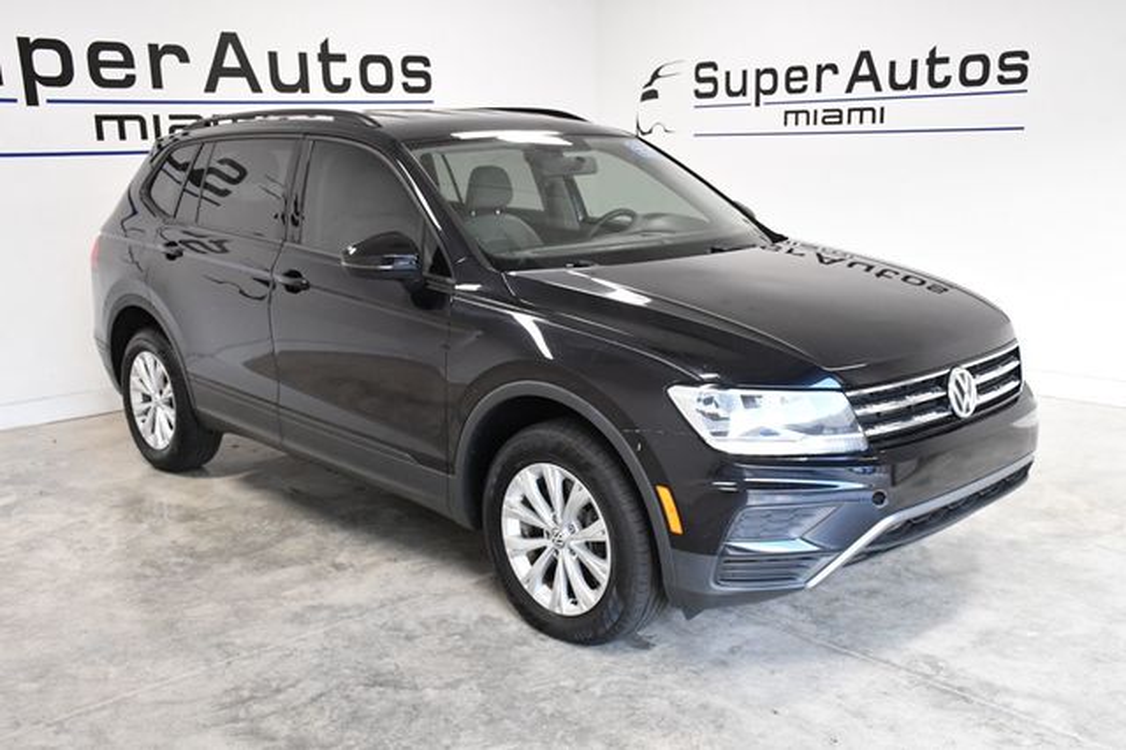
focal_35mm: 36
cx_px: 563
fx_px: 1125
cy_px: 375
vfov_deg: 36.8
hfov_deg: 53.2
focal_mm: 24
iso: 2500
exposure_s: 1/200
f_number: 8
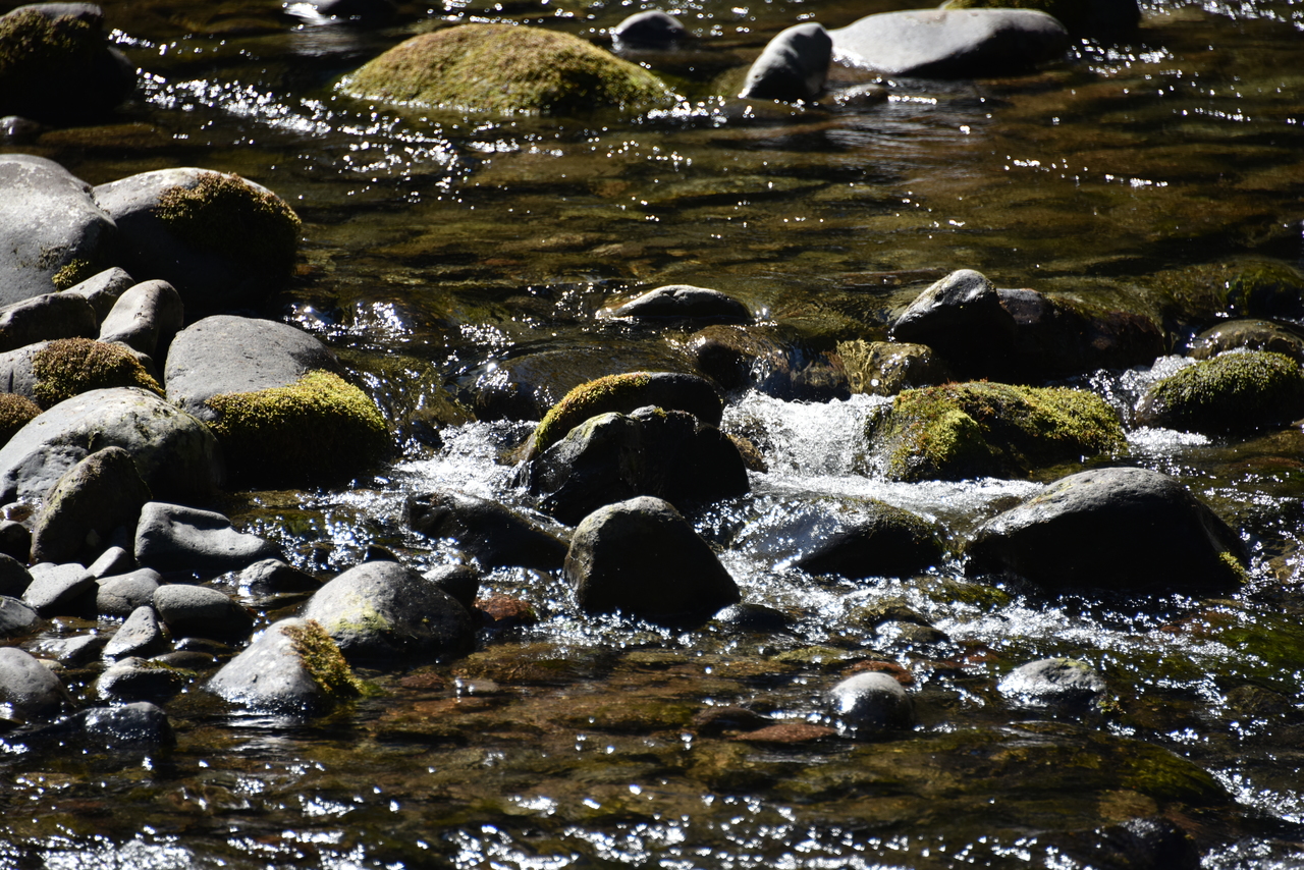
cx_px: 652
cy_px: 435
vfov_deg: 4.6
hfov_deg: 6.9
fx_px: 10868
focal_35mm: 300
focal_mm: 300
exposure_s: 1/640
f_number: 5.6
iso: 220
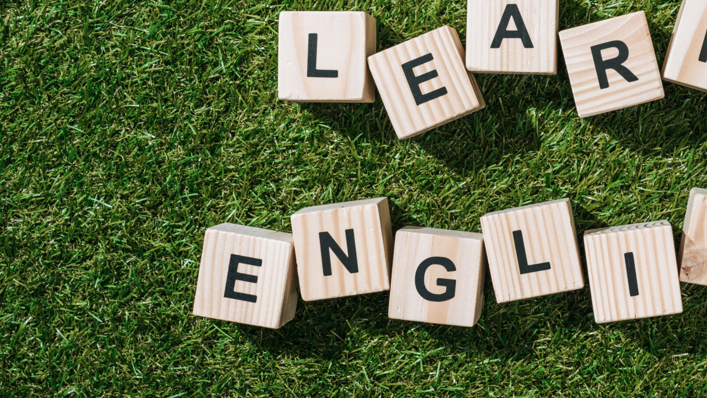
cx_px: 553
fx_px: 1556
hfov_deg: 25.2
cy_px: 160
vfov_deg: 14.6
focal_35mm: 83
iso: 400
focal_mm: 50
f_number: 16
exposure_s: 1/125
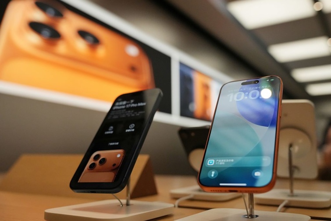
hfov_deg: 53.1
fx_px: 331
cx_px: 166
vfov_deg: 36.9
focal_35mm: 36
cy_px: 110
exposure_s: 1/1250
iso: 3200
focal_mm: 36
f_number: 4
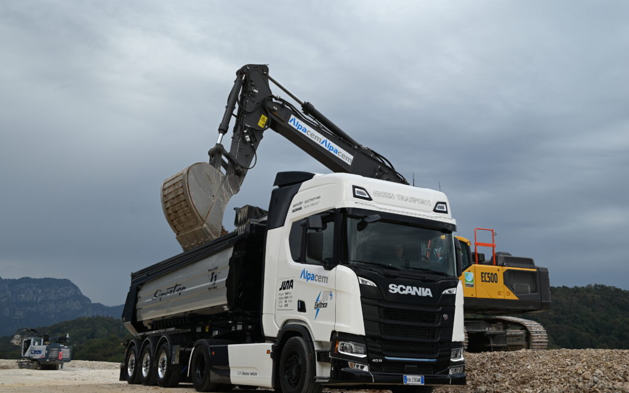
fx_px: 703
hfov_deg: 48.2
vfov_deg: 31.2
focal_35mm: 41
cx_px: 314
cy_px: 209
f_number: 6.3
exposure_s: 1/160
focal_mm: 40
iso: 100
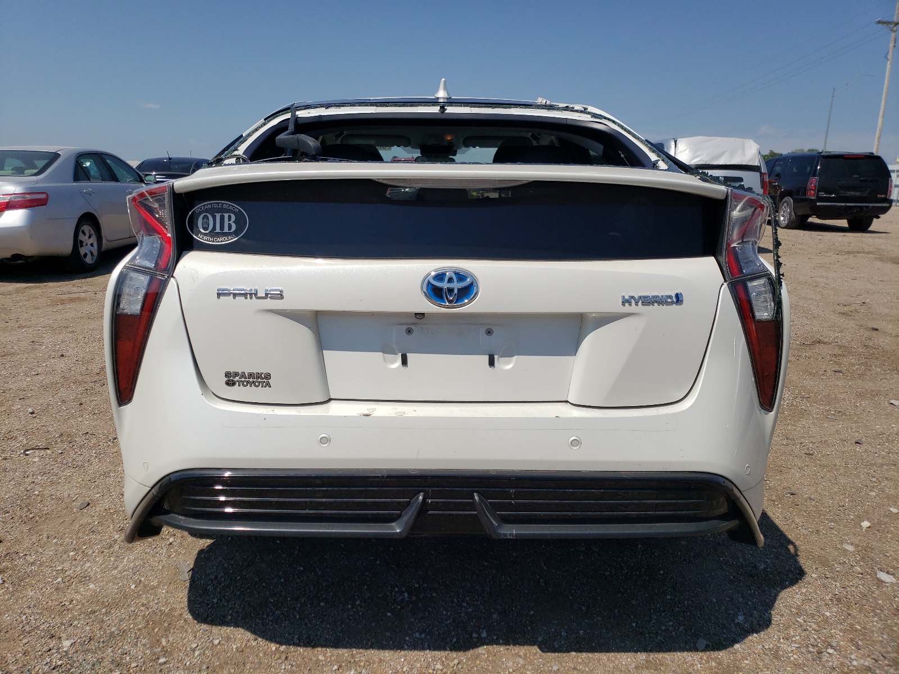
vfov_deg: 53.1
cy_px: 337
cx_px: 450
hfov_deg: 67.3
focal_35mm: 26
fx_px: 675
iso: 50
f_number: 1.5
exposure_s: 1/10000
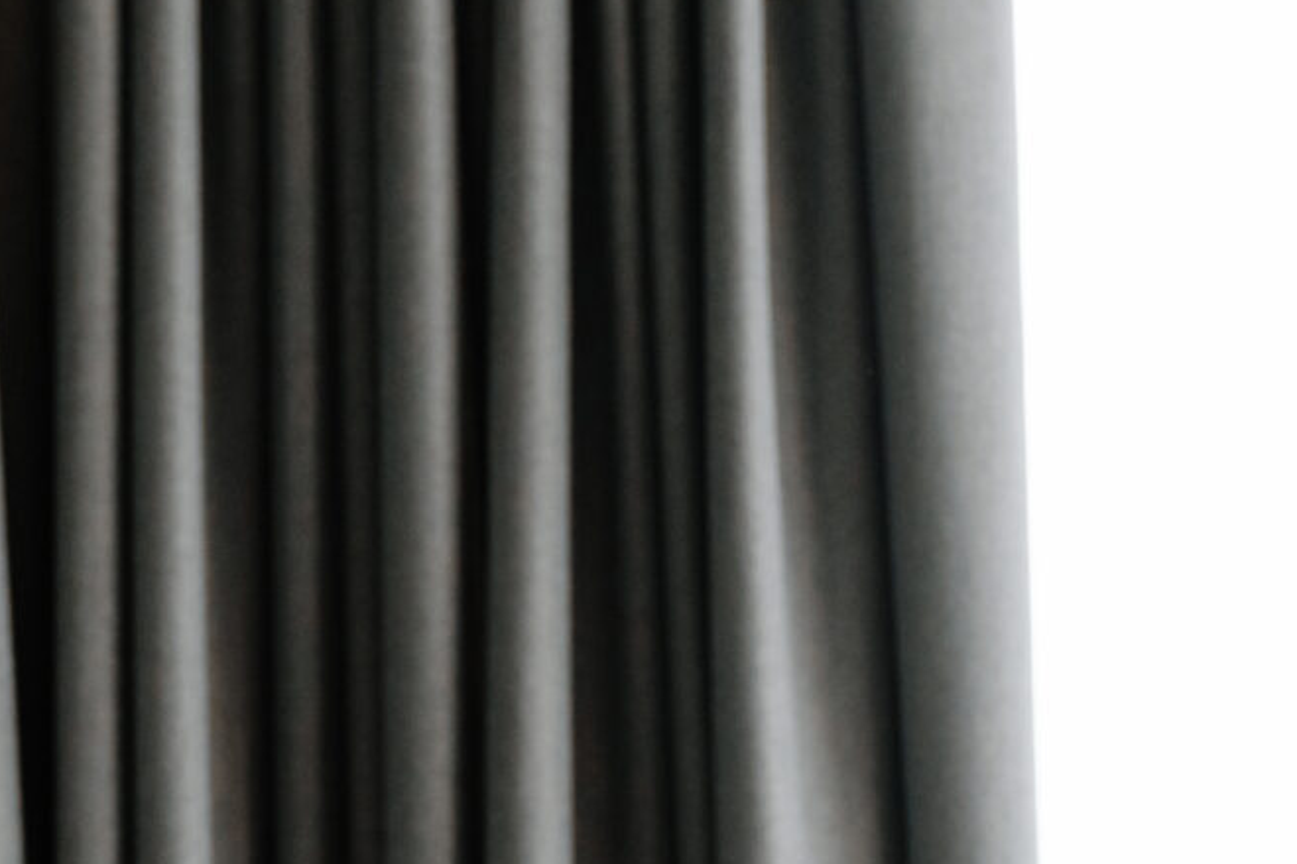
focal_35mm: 171
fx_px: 6159
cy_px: 1372
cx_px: 718
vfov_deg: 7.8
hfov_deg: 12.0
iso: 1000
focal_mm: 44
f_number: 3.5
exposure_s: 1/250
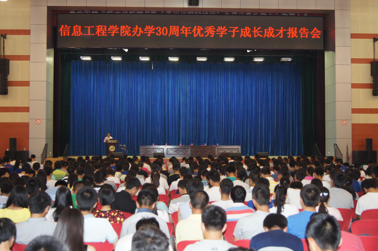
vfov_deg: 29.8
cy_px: 126
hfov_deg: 43.6
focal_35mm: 45
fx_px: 472
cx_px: 189
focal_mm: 30
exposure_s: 1/60
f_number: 4.5
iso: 1000
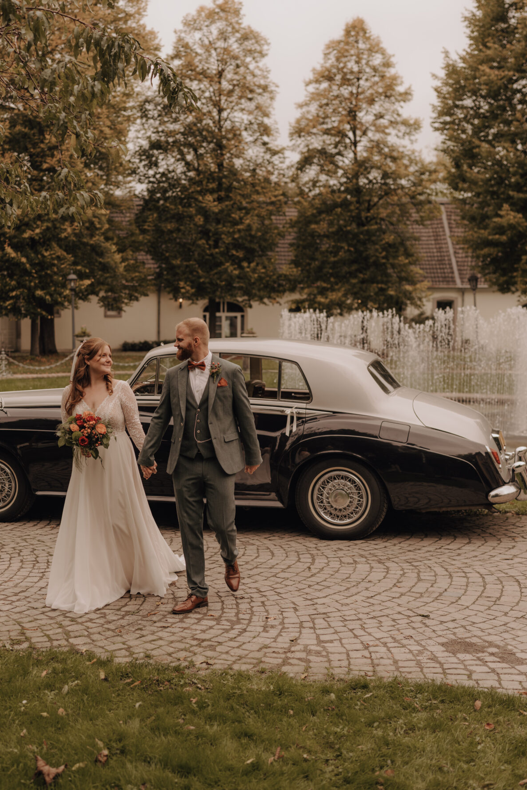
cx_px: 193
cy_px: 376
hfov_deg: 27.4
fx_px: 1076
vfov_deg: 40.3
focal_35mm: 49
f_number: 1.8
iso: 100
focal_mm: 35
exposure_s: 1/500
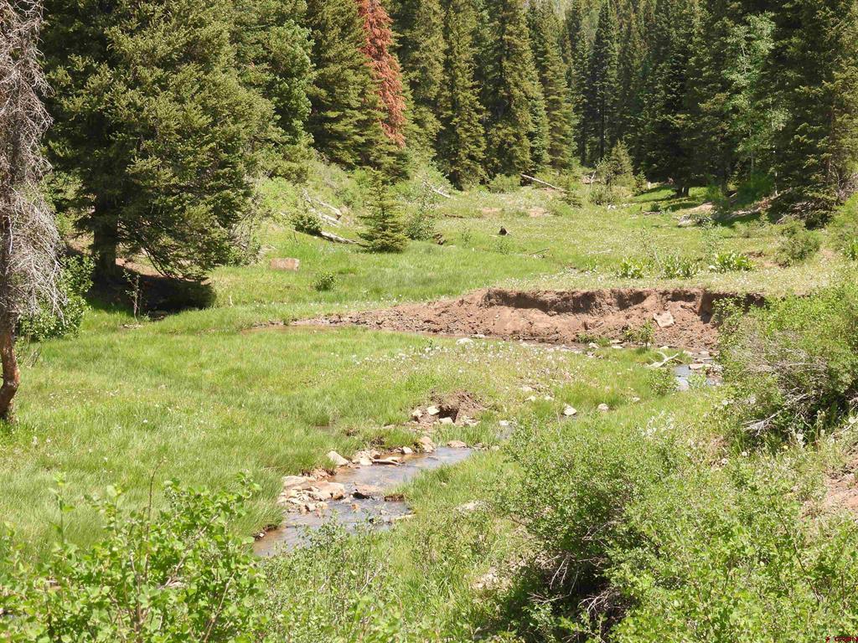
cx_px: 429
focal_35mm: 75
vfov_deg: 19.6
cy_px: 322
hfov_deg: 26.0
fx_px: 1859
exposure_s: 1/160
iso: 100
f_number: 5.6
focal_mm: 13.4
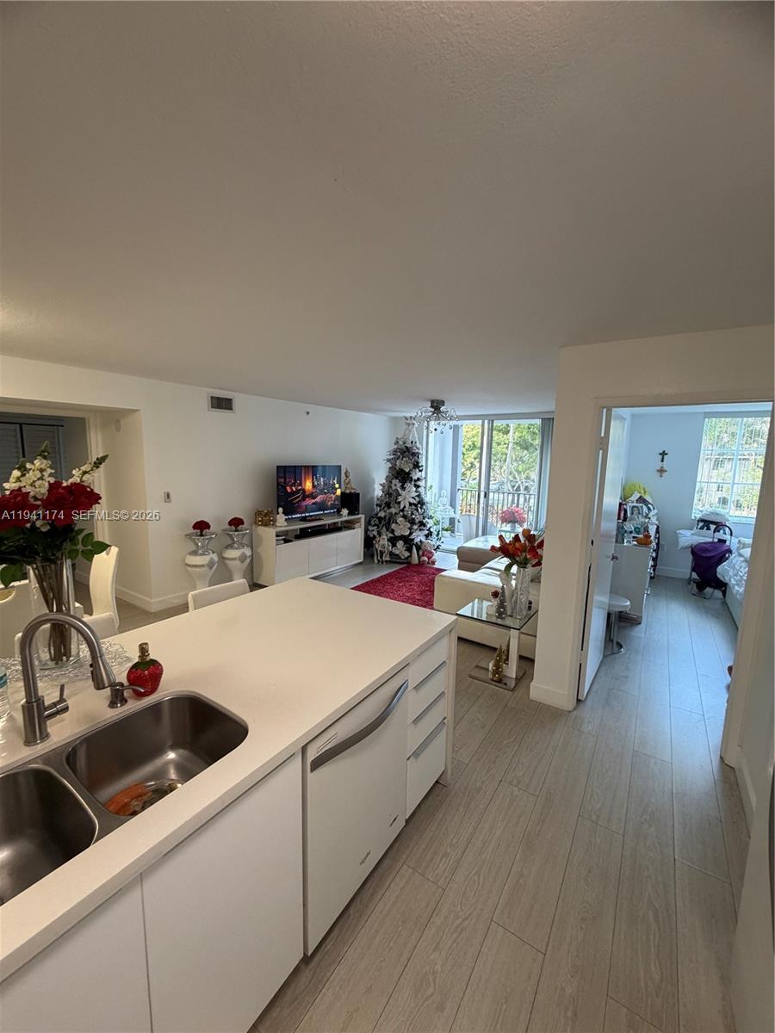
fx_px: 418
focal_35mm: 14
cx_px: 388
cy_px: 516
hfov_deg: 85.7
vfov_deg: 102.1
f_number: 2.2
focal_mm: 2.22
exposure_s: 1/60
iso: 200
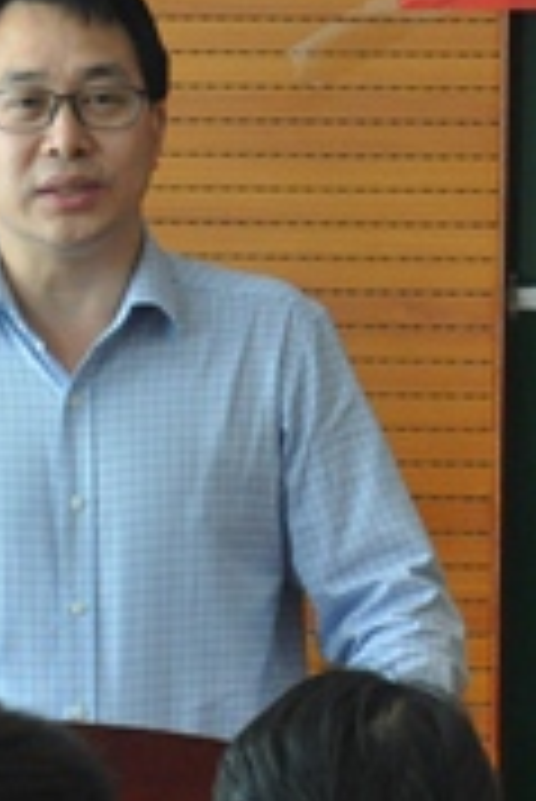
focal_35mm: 501
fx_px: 11166
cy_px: 189
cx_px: 590
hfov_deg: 2.7
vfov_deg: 4.1
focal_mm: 90
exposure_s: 1/30
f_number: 5.6
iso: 900
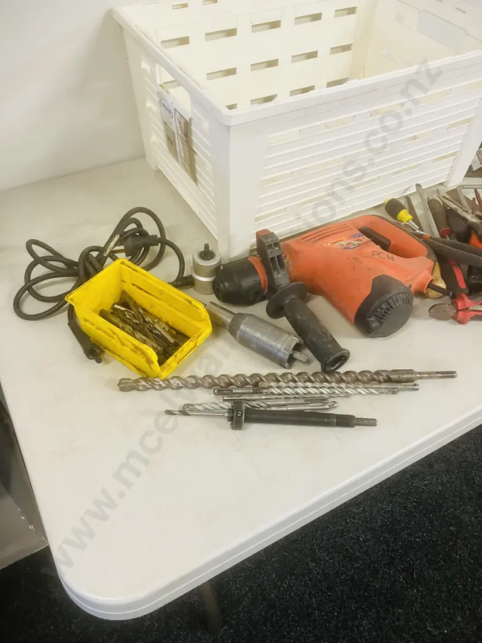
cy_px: 322
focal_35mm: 28
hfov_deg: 49.7
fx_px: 520
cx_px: 241
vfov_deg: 63.4
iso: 125
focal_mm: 3.99
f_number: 1.8
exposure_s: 1/50
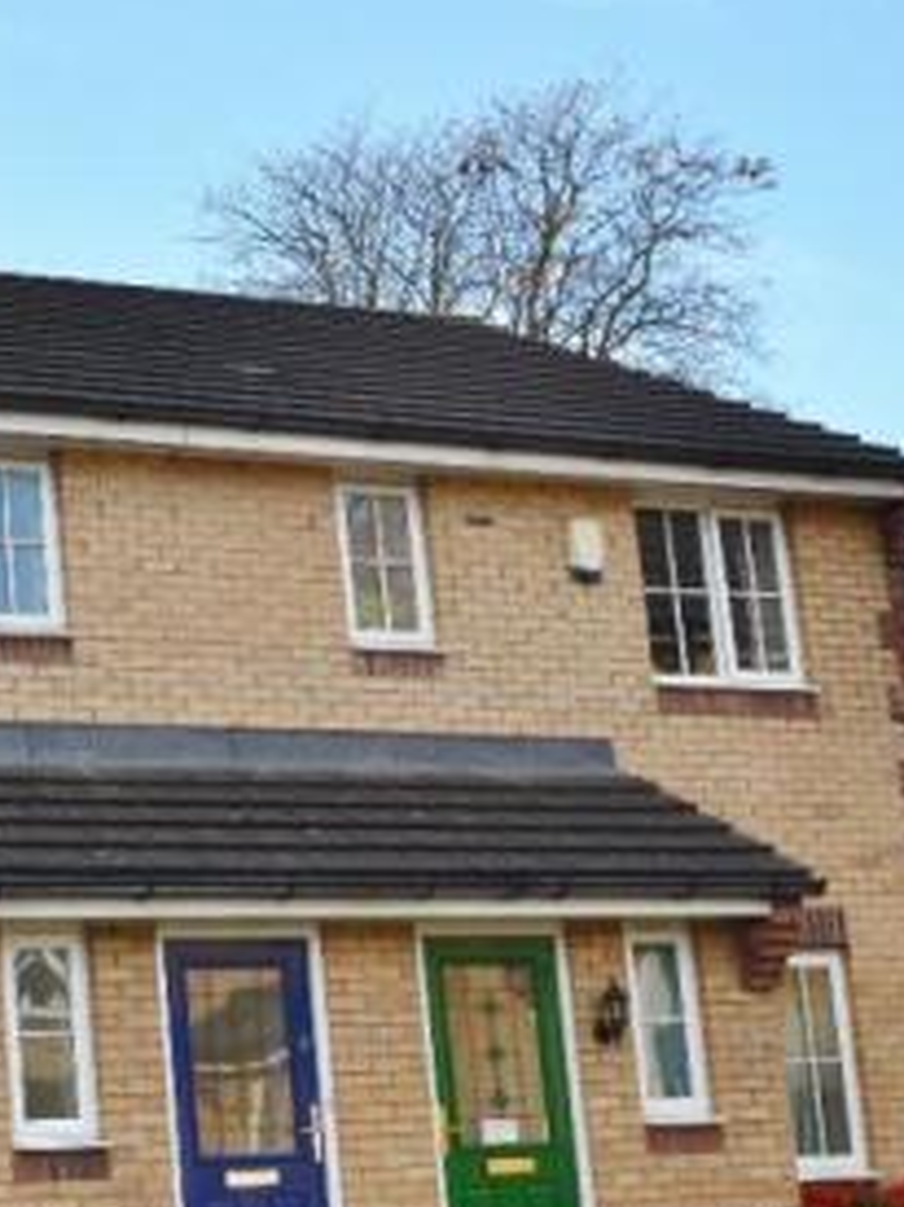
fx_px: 2514
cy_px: 722
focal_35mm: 72
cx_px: -375
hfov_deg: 18.5
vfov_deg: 26.9
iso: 400
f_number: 10
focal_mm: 21
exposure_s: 1/200
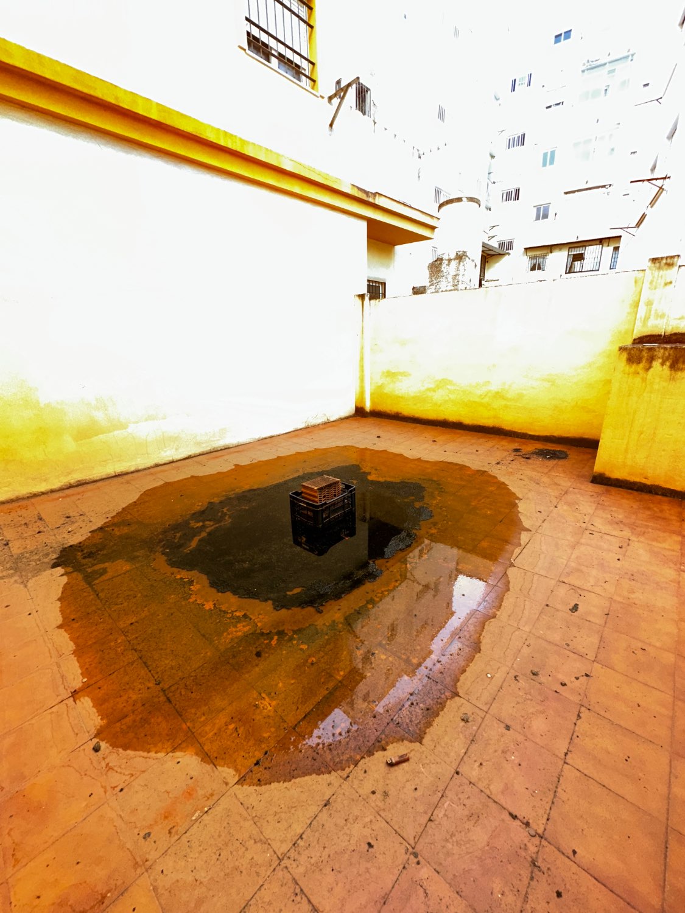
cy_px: 456
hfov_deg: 85.7
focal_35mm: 14
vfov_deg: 102.1
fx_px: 369
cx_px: 342
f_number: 2.2
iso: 160
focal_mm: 2.22
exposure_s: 1/276
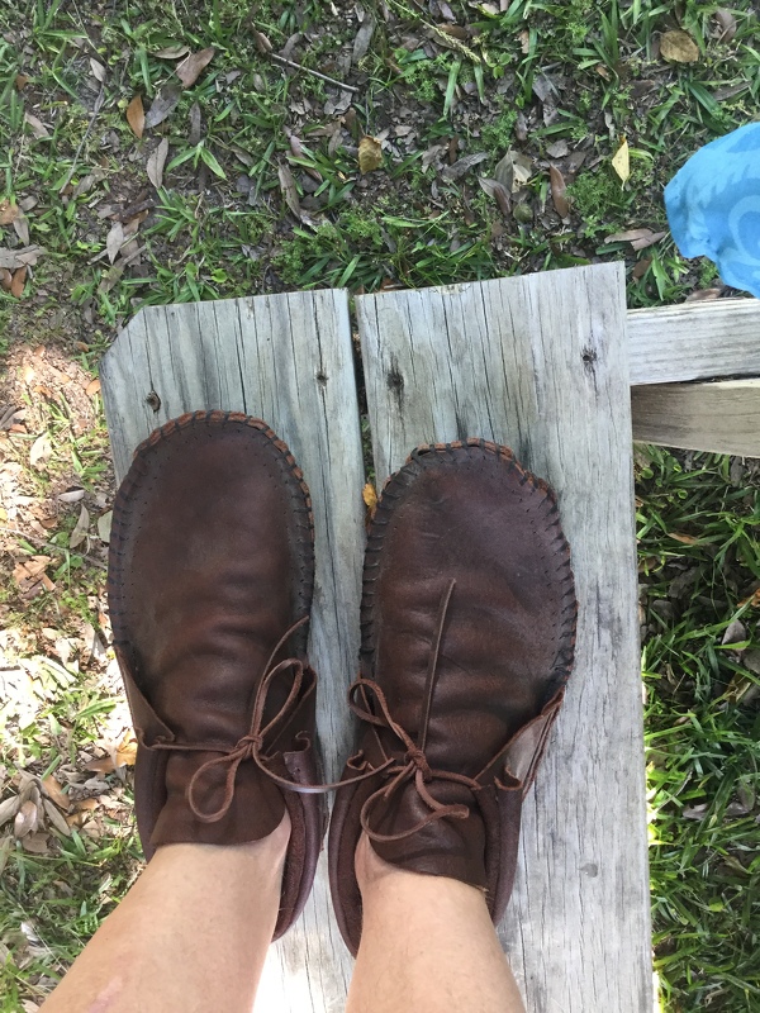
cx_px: 380
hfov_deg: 45.4
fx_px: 907
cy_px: 506
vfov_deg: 58.4
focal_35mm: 31
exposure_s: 1/30
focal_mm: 3.3
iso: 32
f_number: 2.4
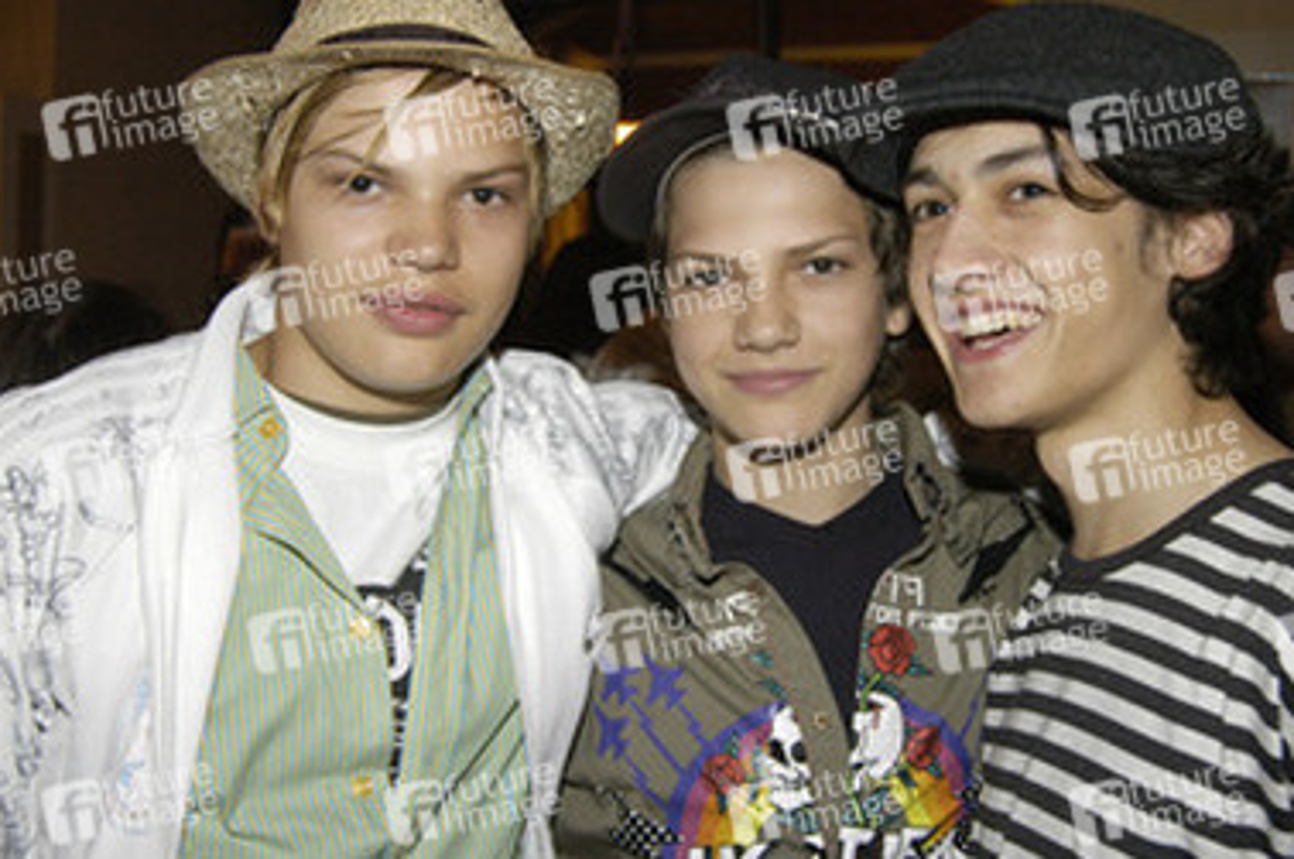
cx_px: 724
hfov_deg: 45.4
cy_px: 376
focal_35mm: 43
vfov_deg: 31.1
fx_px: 1544
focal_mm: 24
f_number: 4.5
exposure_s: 1/50
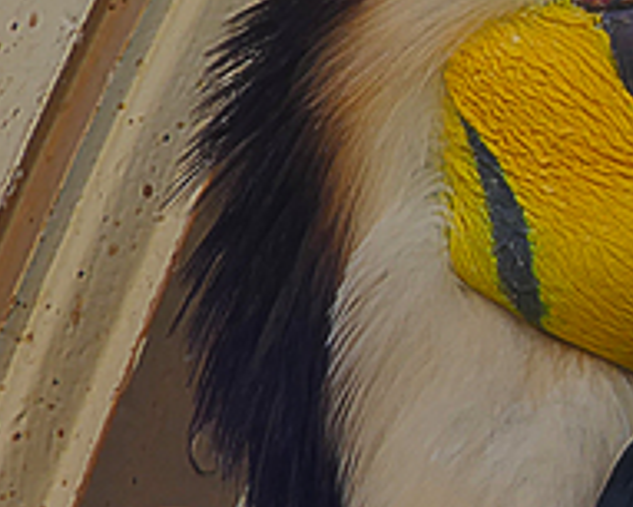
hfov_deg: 0.9
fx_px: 40712
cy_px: 154
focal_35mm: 2172
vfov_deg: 0.7
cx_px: 752
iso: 125
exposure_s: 1/125
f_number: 4.5
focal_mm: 176
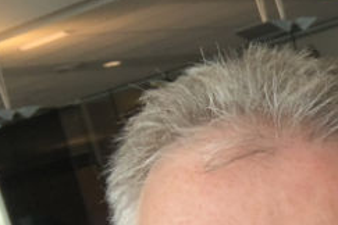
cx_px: 545
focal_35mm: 137
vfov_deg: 9.2
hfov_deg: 13.8
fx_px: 1286
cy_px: 504
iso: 25
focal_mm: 2.9
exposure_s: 1/120
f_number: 2.2
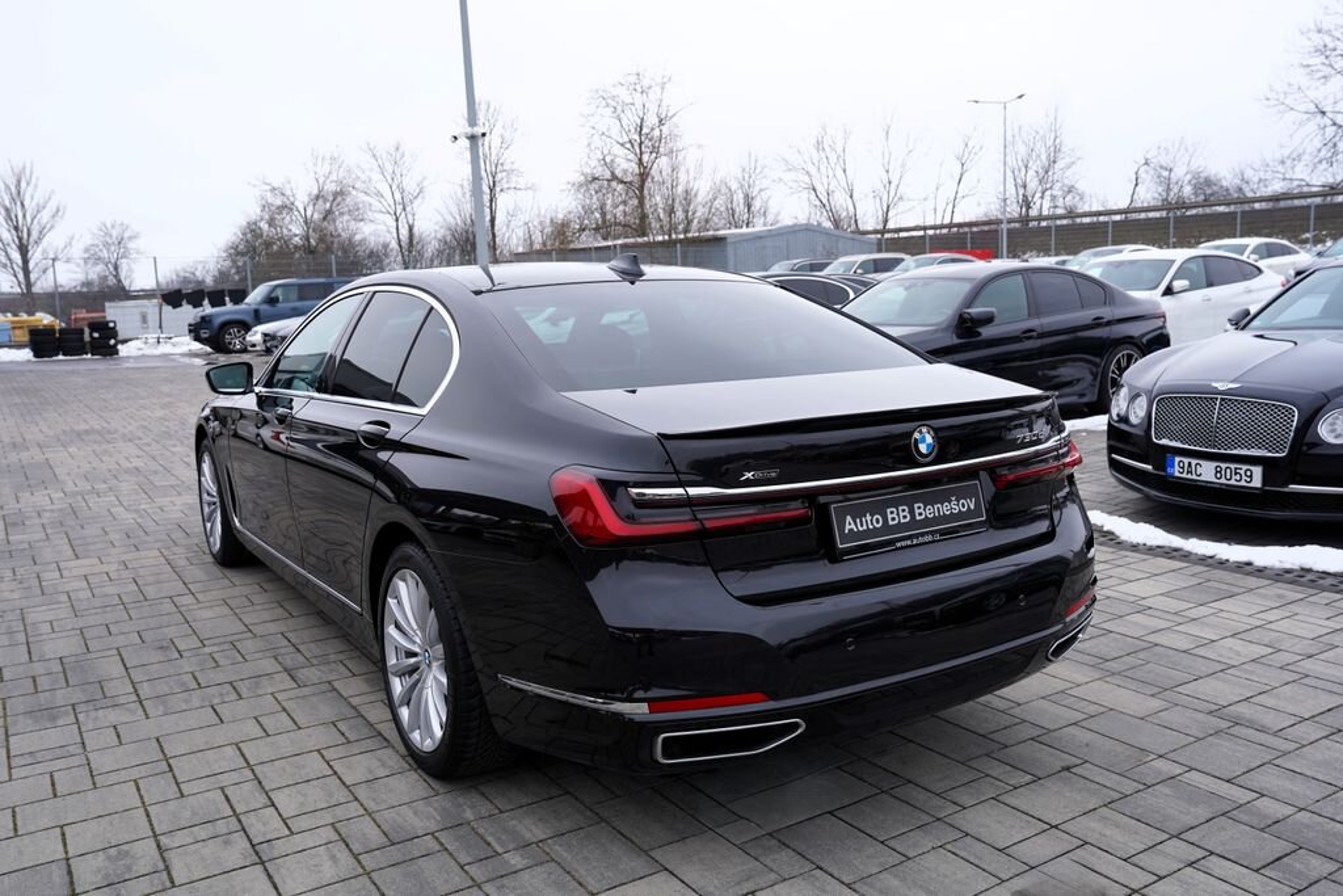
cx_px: 672
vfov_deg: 43.6
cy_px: 448
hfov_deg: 61.9
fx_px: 1119
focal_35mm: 30
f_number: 5.6
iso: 100
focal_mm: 30
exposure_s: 1/125
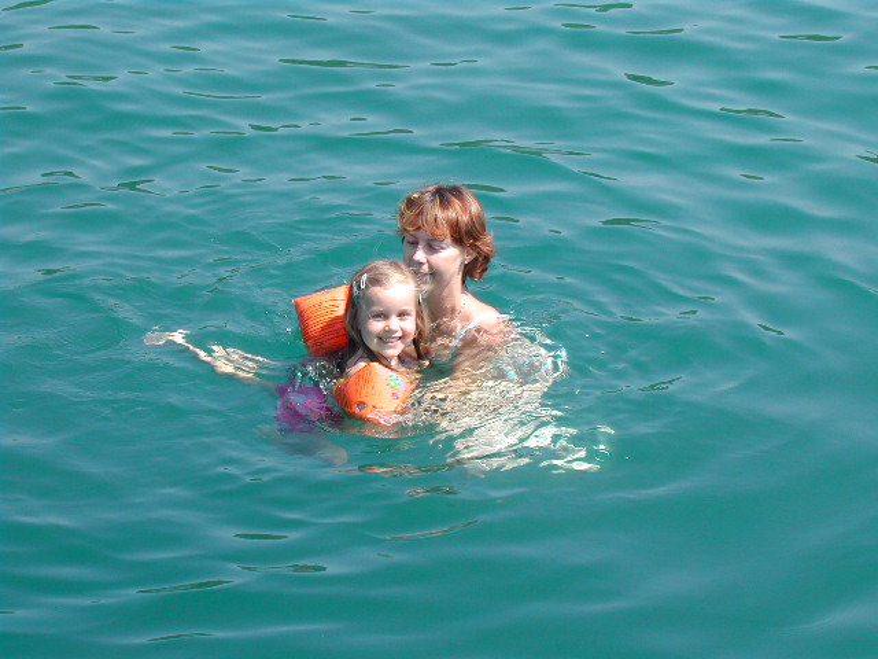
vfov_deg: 13.0
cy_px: 330
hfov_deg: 17.3
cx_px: 439
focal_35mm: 114
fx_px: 2891
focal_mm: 24
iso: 100
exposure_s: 1/298
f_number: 4.9
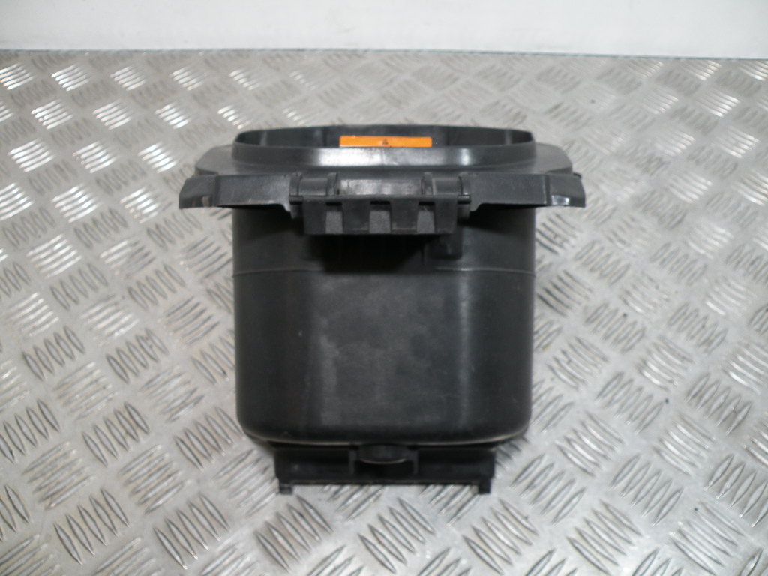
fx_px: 599
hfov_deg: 65.3
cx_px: 384
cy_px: 288
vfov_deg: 51.4
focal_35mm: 27
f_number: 2.8
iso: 77
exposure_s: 1/69.3
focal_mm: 4.7
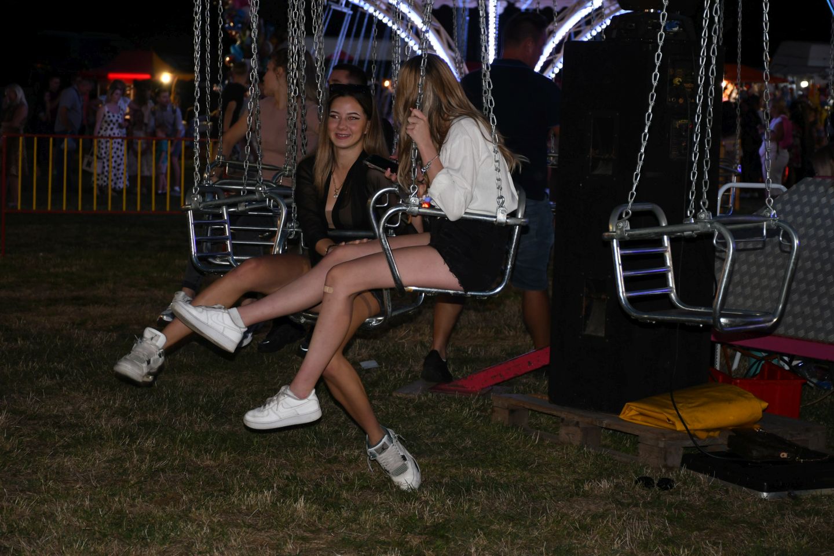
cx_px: 417
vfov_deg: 15.2
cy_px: 278
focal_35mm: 90
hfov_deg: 22.6
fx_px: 2085
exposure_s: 1/60
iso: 500
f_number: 5
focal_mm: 60
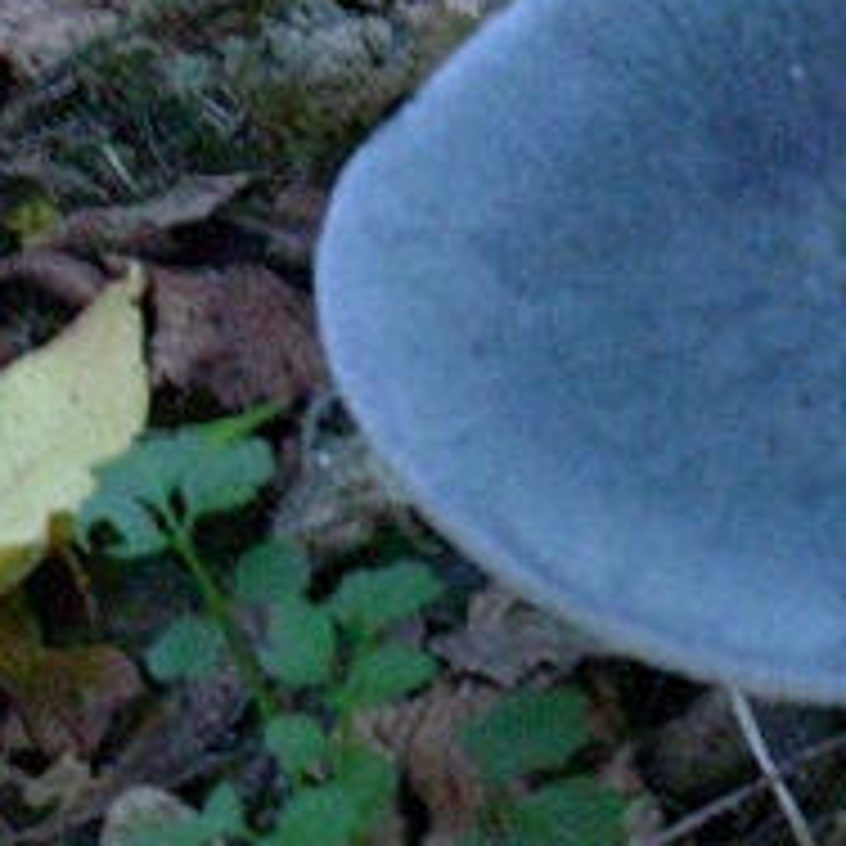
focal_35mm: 148
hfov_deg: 11.6
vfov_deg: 11.8
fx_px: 4092
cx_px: 945
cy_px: 335
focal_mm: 6.7
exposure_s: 1/3.8
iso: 200
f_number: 2.9
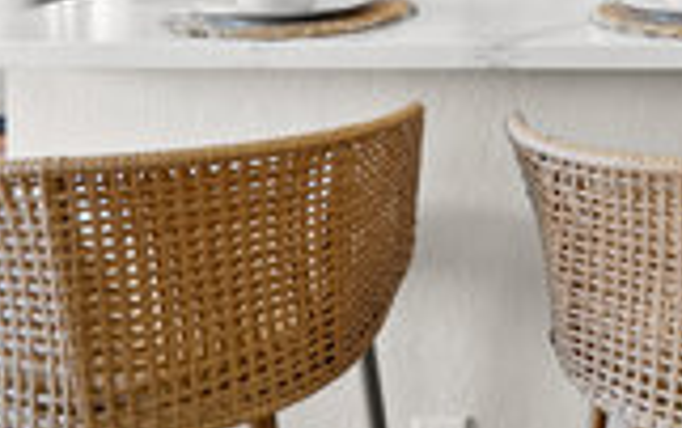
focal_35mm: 44
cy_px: -144
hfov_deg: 37.7
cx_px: 752
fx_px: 819
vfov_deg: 25.0
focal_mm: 16
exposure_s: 1/50
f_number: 9
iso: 400
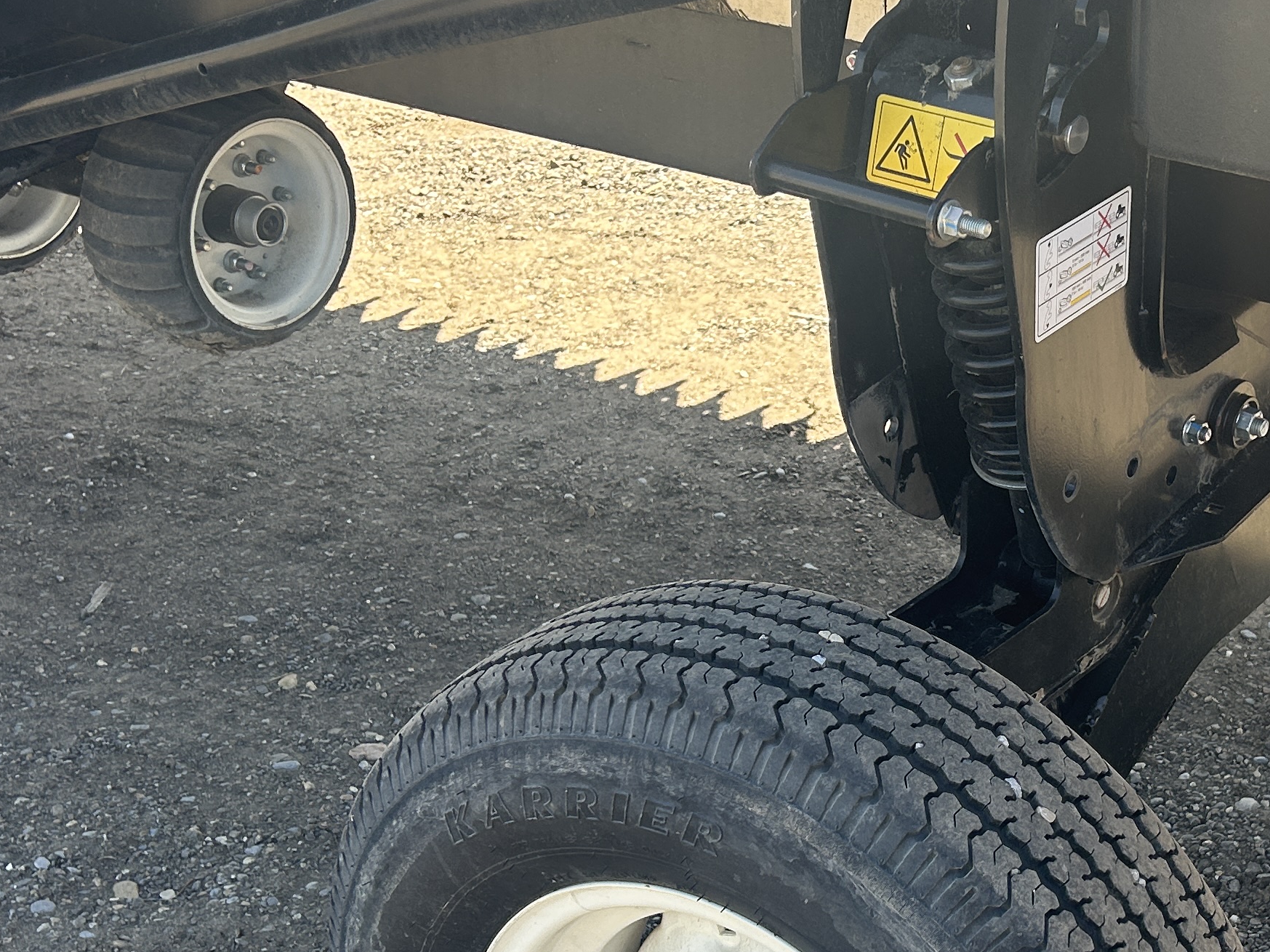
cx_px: 972
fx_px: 2201
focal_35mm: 60
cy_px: 585
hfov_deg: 31.5
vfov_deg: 24.4
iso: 50
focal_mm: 5.7
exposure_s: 1/516
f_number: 1.5
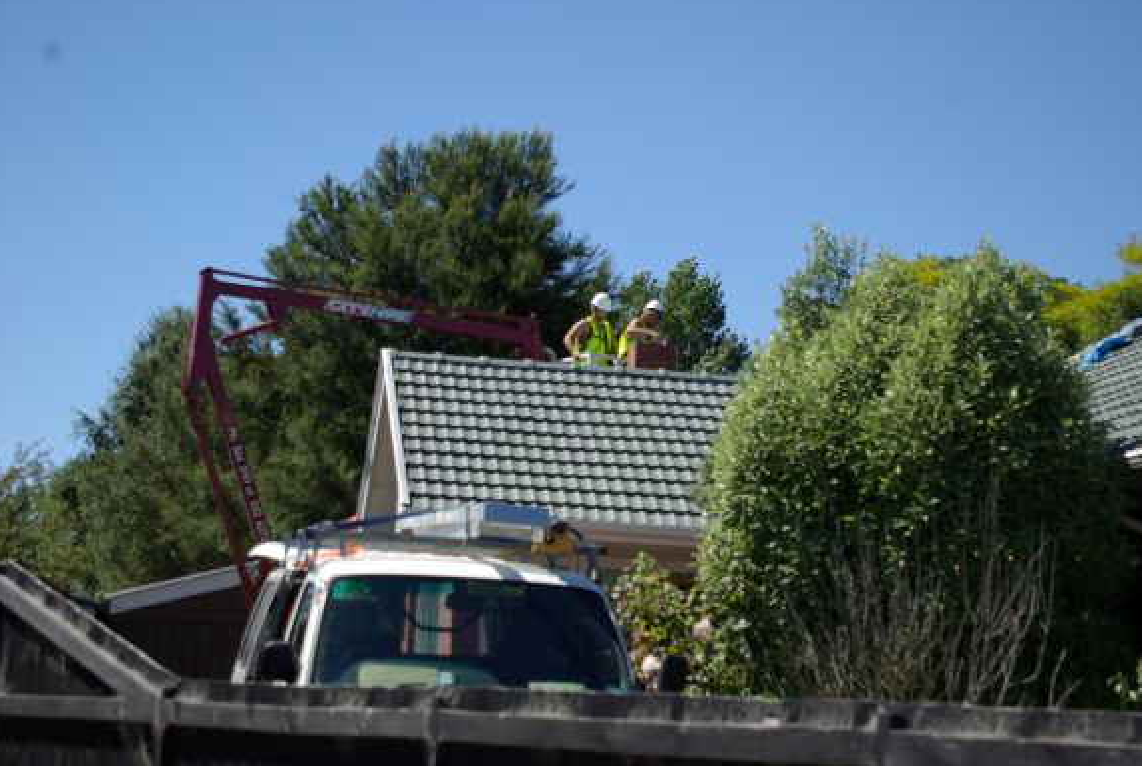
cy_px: 388
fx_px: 2241
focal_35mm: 71
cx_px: 587
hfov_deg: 28.6
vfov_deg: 19.4
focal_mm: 45
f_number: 5.6
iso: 100
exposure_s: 1/500
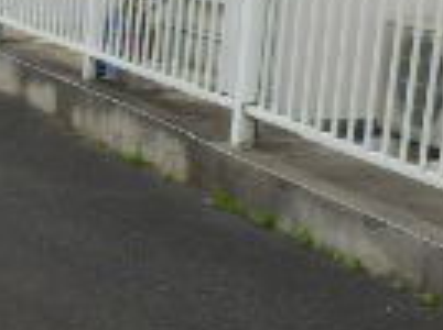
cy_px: 135
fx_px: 1469
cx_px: -380
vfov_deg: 12.8
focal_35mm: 115
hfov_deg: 14.8
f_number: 7.9
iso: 80
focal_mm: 4.2
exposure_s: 1/60
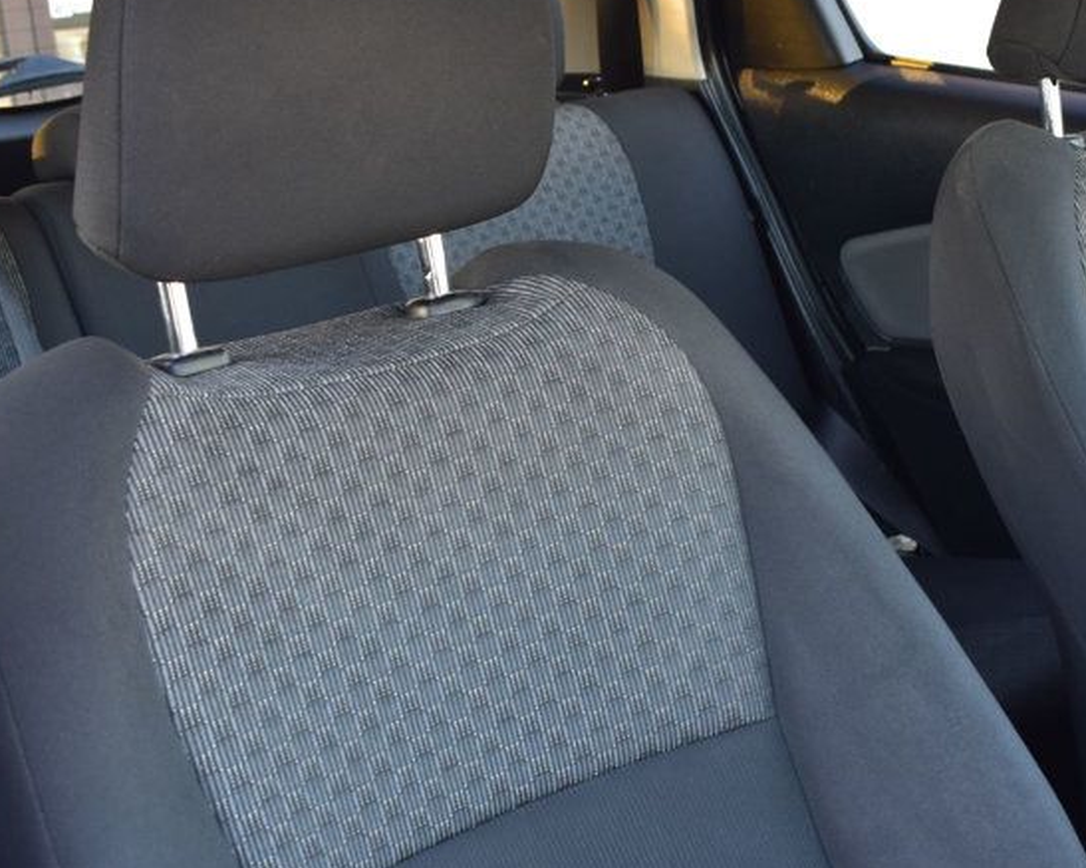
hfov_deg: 28.3
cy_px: 457
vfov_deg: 23.2
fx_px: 2116
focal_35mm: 66
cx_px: 836
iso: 400
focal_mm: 25
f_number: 6.3
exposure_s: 1/15
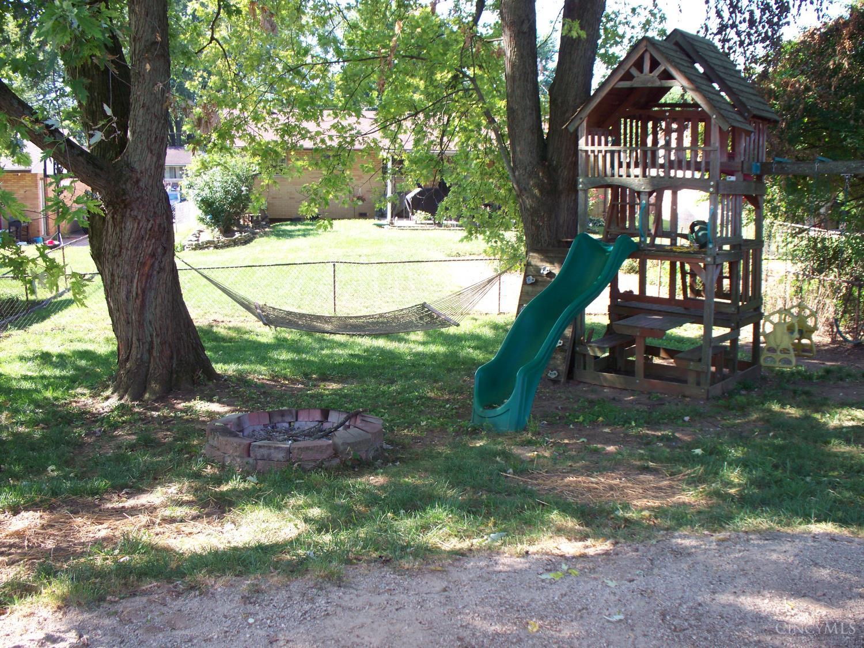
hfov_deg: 52.6
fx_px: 874
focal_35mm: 35
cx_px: 432
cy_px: 324
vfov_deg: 40.7
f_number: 2.8
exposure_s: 1/125
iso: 80
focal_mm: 7.54
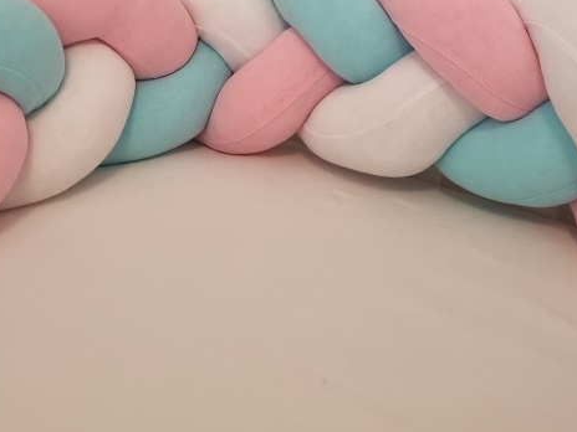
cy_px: 48
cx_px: 249
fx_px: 933
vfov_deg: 25.3
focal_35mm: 56
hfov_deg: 34.3
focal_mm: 5.4
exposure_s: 1/100
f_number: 1.8
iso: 320
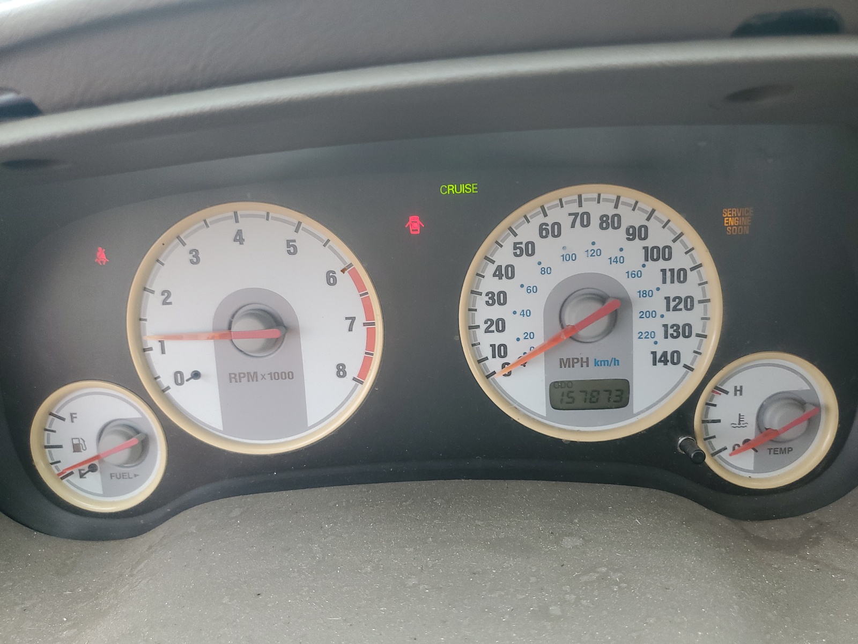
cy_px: 322
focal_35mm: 26
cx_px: 429
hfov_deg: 67.3
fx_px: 644
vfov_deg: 53.1
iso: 72
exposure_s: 1/100
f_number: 1.5
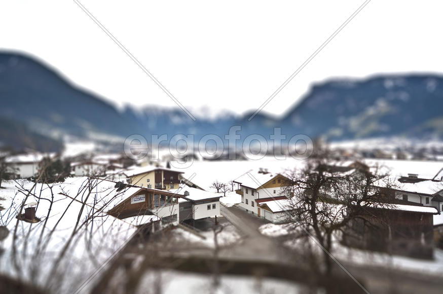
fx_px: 221
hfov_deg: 90.1
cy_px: 147
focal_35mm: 18
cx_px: 222
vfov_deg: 67.2
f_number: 4.5
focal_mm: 12
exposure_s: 1/500
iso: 200
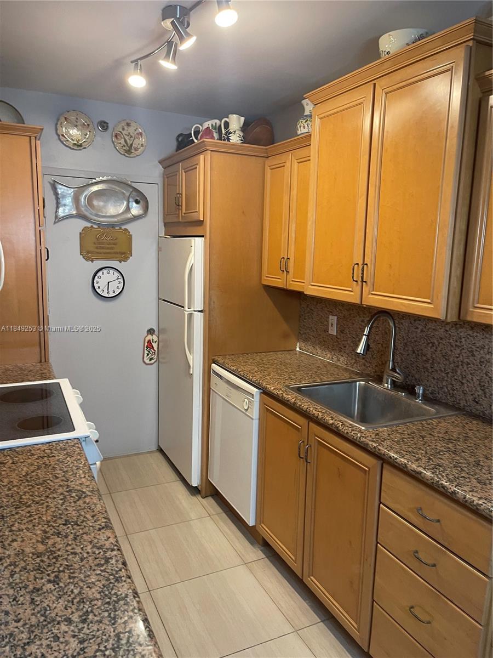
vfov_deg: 69.4
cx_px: 246
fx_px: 475
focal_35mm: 25
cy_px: 329
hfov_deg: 54.9
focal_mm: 5.1
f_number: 1.6
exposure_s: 1/60
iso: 200
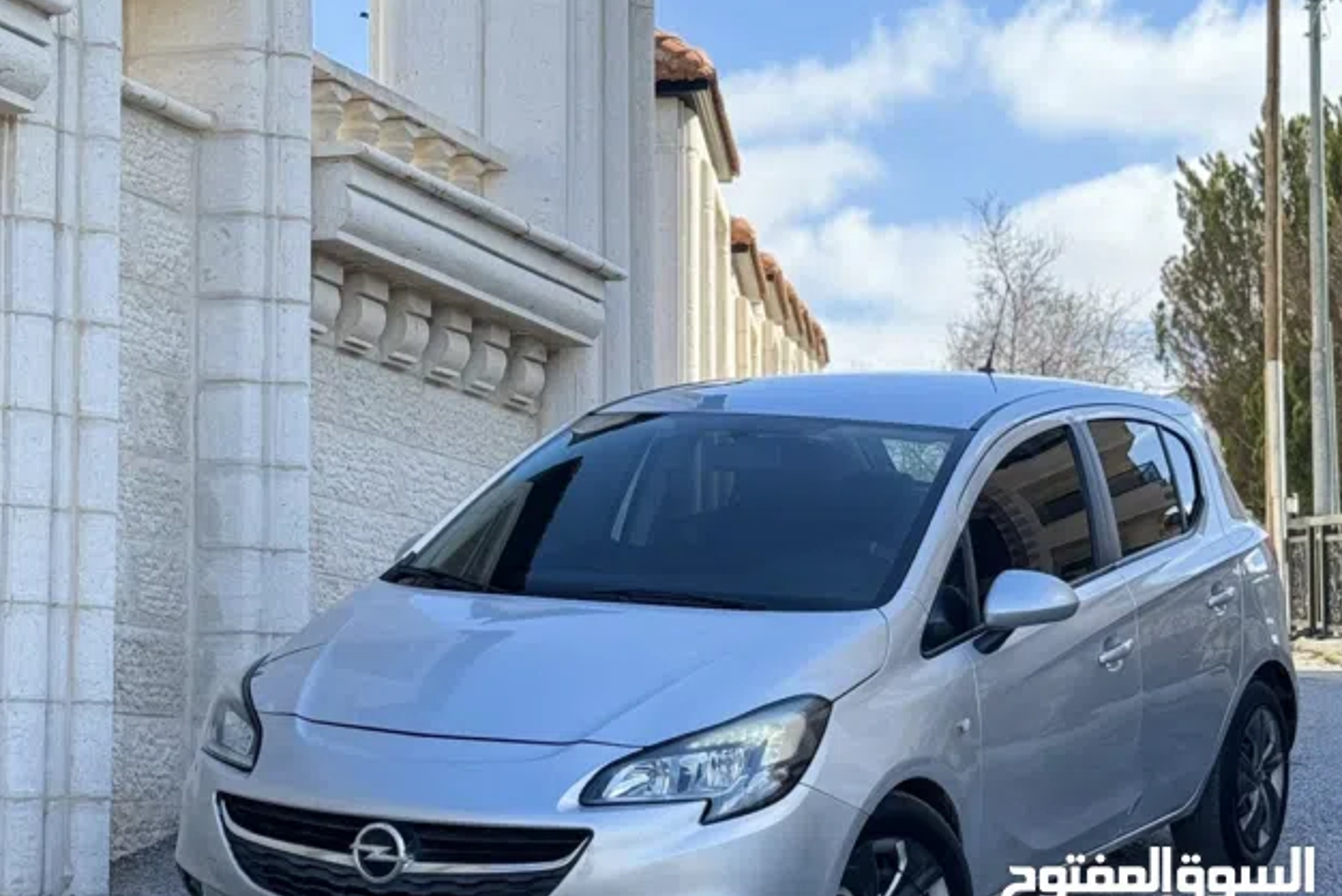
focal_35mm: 51
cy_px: 489
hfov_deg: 38.9
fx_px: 1902
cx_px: 680
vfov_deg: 26.5
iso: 64
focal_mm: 6.76
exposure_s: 1/854
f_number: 1.78
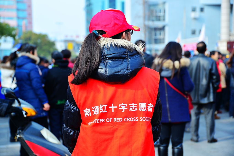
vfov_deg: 21.9
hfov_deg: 32.4
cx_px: 117
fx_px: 403
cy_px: 78
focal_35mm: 62
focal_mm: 62
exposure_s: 1/500
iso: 160
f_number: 4
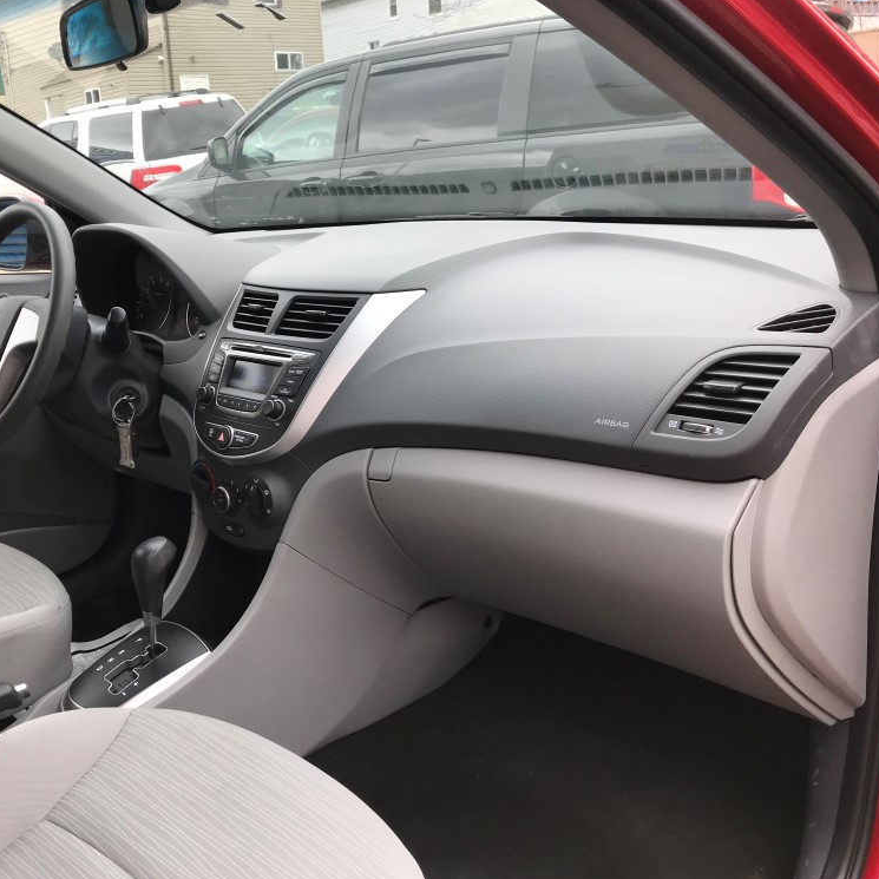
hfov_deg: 47.8
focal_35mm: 34
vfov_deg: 48.5
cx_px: 309
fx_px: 977
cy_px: 441
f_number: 1.8
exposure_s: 1/284
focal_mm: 3.99
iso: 20
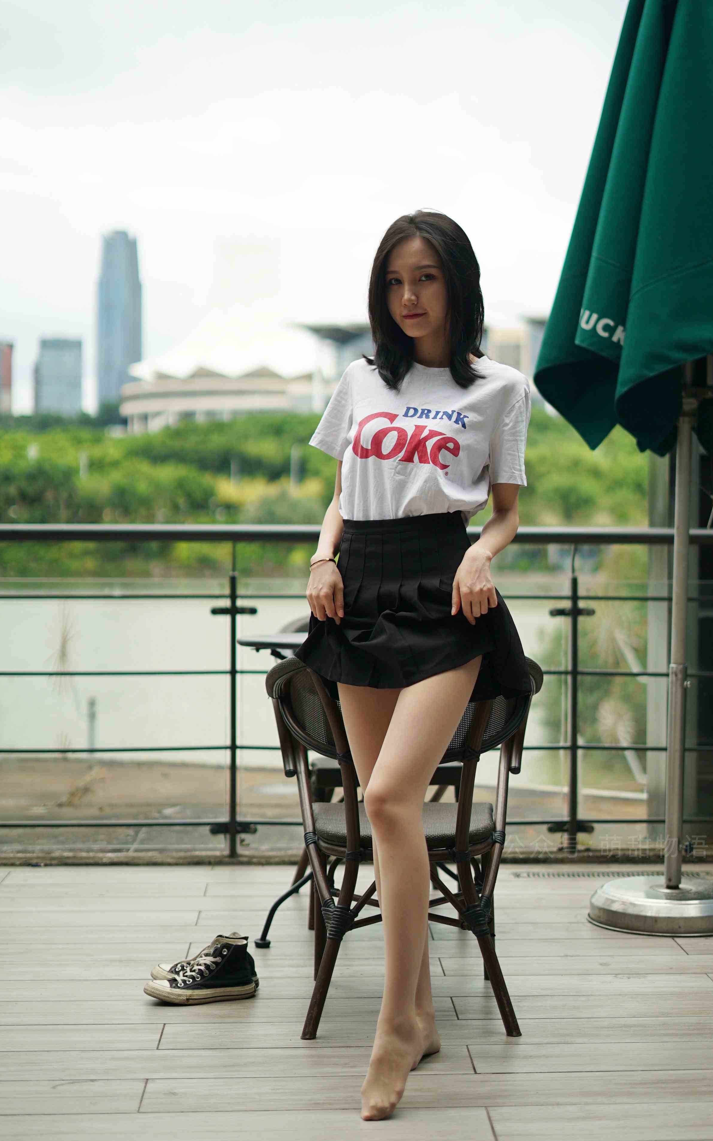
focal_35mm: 57
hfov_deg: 22.7
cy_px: 550
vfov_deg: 35.7
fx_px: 1772
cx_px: 420
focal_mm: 50
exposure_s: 1/3200
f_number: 1.8
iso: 200
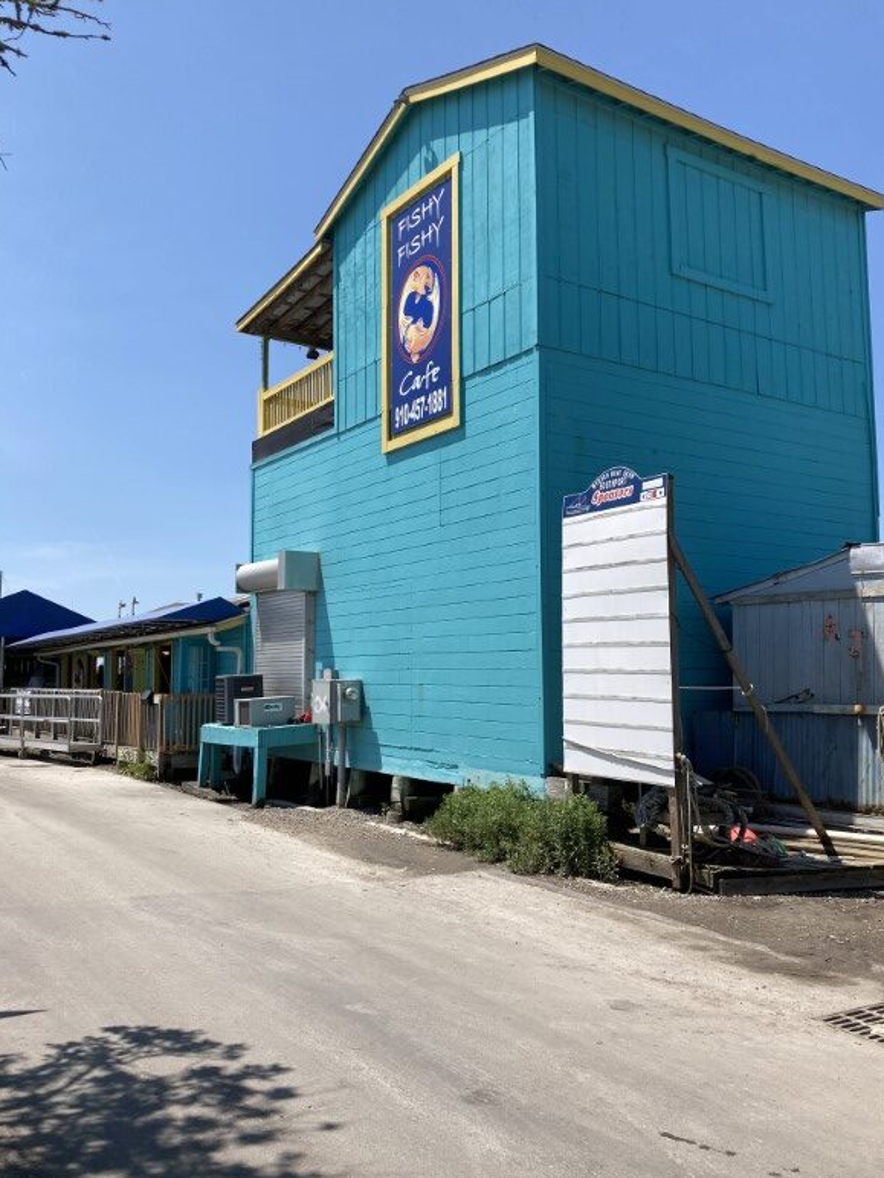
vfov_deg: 61.7
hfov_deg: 48.2
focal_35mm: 29
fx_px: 987
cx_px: 452
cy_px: 598
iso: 20
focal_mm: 3.99
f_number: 1.8
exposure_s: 1/2703
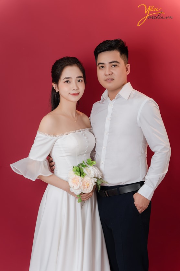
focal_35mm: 70
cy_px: 136
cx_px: 90
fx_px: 525
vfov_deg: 28.8
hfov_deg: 19.5
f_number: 3.2
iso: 50
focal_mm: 70
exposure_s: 1/100
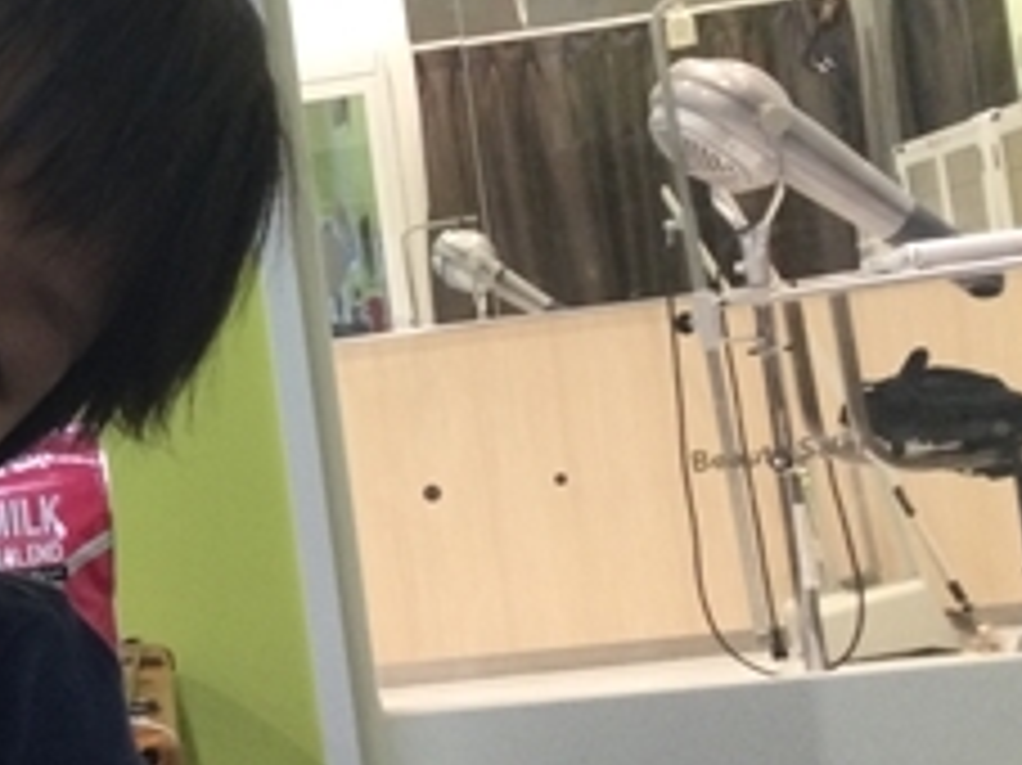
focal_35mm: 82
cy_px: 356
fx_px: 2420
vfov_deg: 18.0
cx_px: -288
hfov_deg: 21.6
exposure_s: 1/30
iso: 40
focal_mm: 3.3
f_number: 2.4
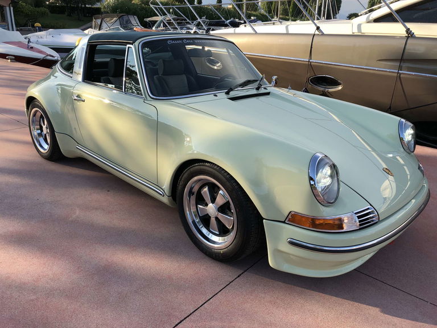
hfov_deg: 63.4
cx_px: 218
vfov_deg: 49.7
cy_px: 164
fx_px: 353
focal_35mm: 28
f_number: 1.8
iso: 20
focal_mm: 3.99
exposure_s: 1/762
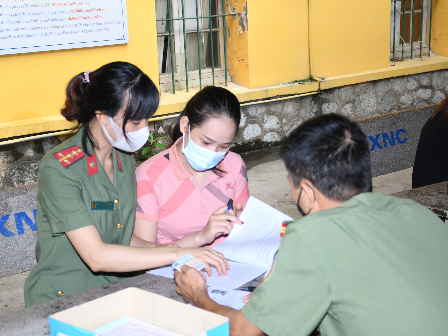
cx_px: 238
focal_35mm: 69
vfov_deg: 21.3
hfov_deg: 28.2
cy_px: 167
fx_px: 893
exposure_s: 1/200
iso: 250
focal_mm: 42
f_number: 4.5
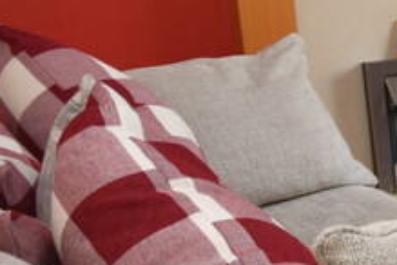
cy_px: 83
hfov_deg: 16.7
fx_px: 772
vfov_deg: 19.4
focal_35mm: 70
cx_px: 881
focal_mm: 10
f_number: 4
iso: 400
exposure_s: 1/60
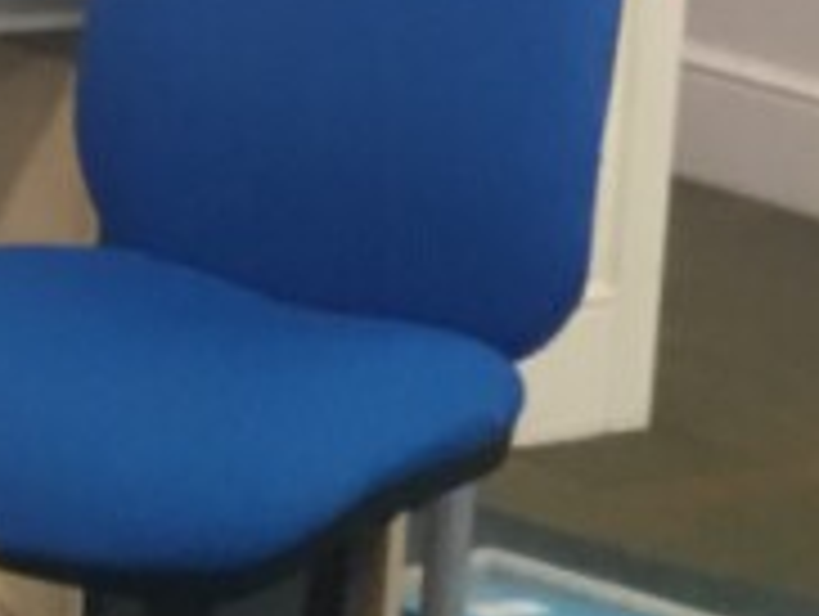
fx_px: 4833
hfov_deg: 9.7
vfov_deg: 6.7
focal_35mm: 204
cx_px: 585
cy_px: 1745
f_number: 2.4
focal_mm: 3.3
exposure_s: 1/33
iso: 125
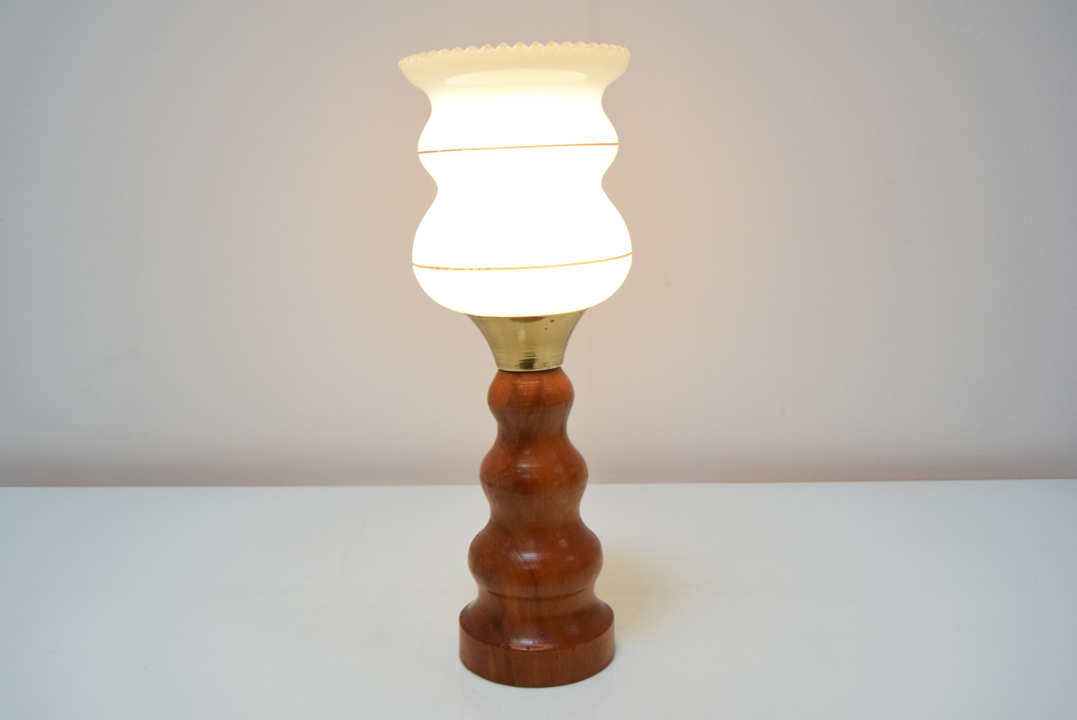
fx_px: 988
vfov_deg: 40.0
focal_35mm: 33
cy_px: 360
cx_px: 538
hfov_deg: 57.2
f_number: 5
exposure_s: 1/100
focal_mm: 22
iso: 1600
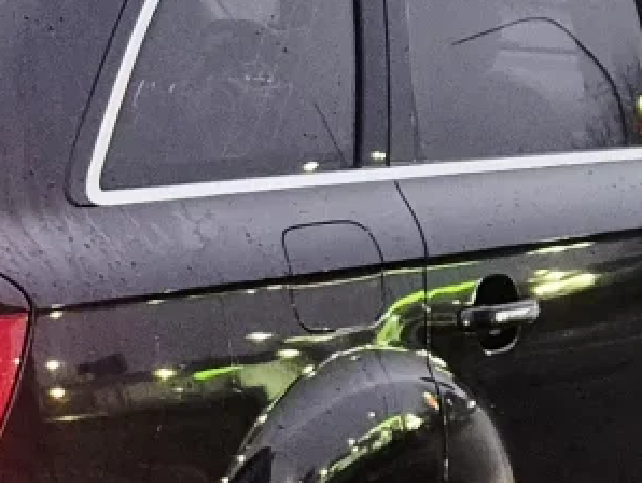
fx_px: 2747
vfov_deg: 9.9
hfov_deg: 12.9
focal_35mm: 148
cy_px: 528
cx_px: -211
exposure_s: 1/25
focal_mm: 5.4
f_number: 1.8
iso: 1250
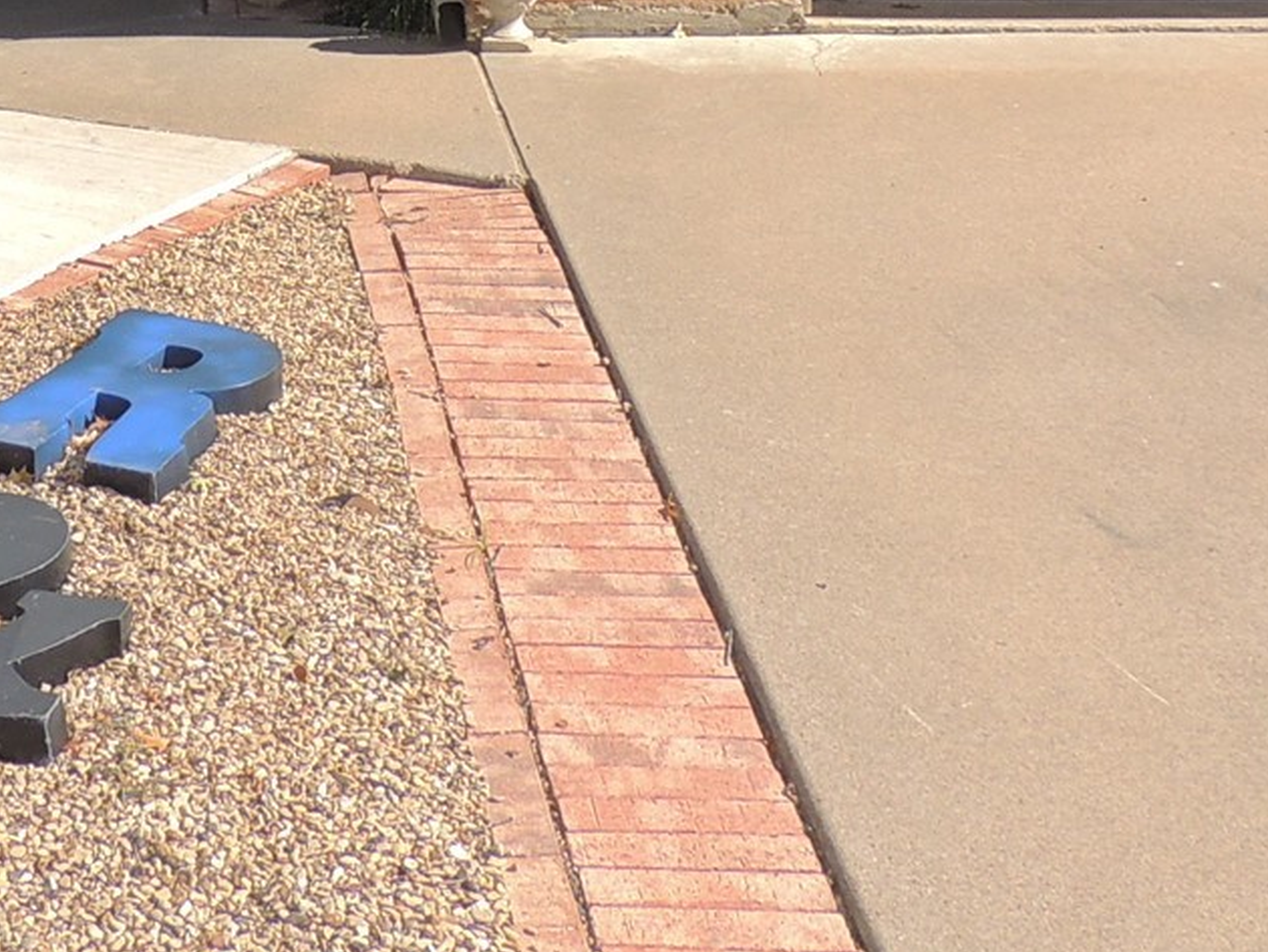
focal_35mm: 78
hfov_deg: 24.4
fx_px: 2858
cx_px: 153
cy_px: -439
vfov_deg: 17.2
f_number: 3
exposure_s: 1/1000
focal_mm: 4.3
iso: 100
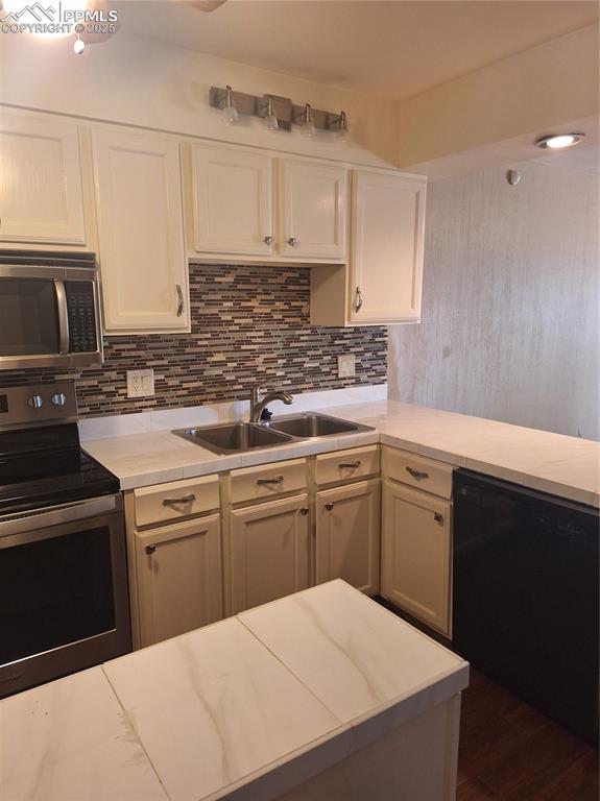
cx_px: 300
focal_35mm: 23
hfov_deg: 58.8
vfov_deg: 74.0
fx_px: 532
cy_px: 400
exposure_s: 1/50
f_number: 1.8
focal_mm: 5.54
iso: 250
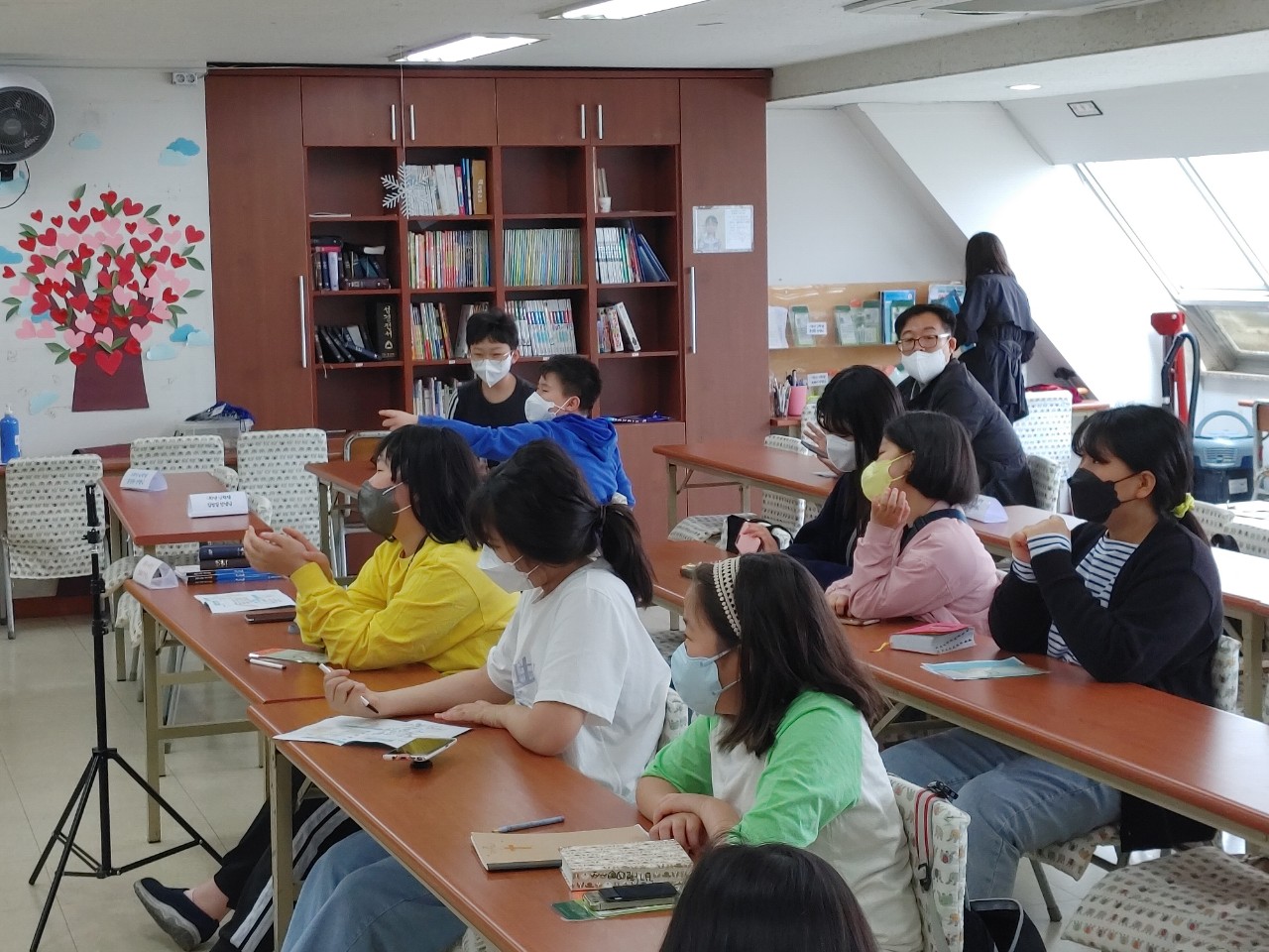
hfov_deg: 31.2
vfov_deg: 23.7
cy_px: 476
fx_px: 2273
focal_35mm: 62
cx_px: 634
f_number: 1.8
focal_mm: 4.81
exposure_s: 1/60.2
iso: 100
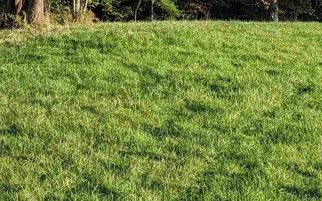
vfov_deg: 11.1
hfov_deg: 18.0
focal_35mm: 110
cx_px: -61
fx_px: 965
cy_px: -161
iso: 45
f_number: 1.85
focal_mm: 6.81
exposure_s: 1/1121
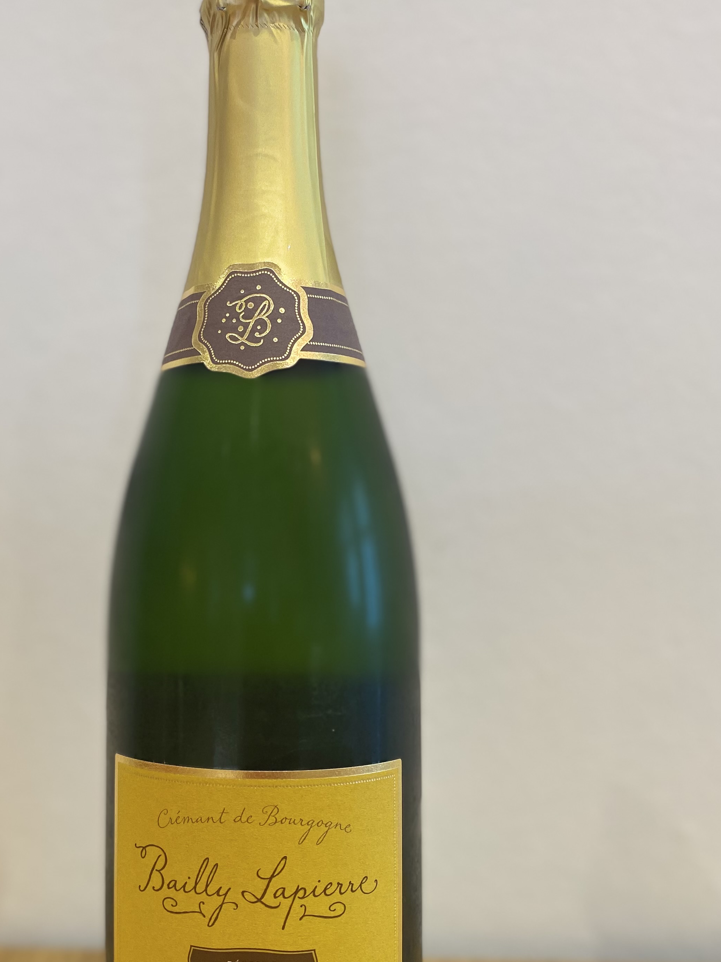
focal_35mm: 38
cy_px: 536
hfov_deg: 37.3
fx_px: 1055
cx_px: 235
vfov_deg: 48.9
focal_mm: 4.25
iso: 80
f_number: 1.8
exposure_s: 1/50
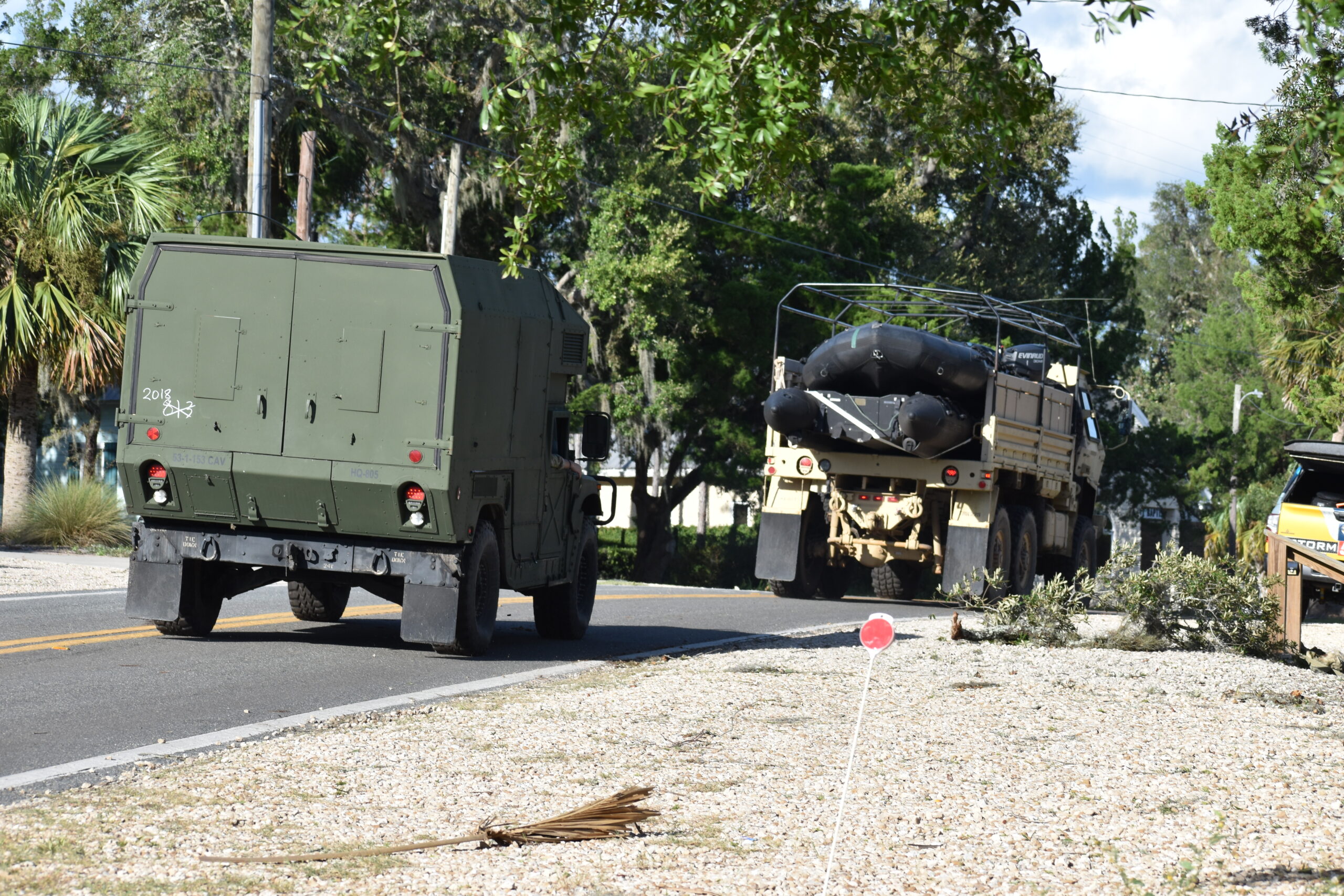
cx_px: 672
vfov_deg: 11.1
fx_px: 4592
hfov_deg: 16.7
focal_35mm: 123
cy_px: 448
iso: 200
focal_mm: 82
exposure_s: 1/500
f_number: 7.1
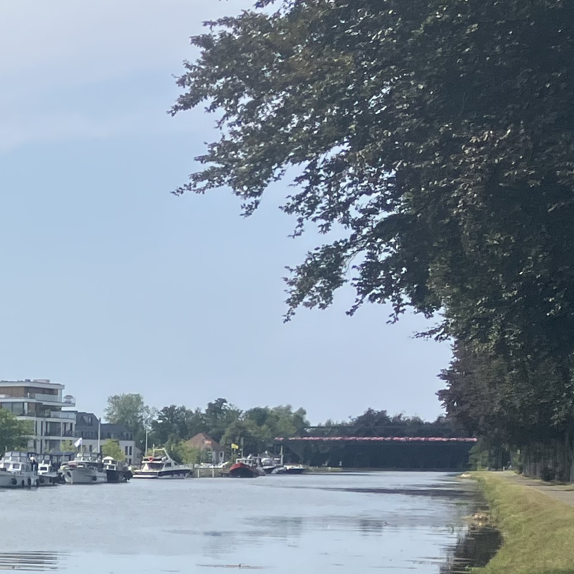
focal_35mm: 102
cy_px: 578
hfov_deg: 14.1
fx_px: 1914
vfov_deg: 16.7
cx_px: -599
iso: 32
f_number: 1.8
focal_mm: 3.99
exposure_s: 1/1736
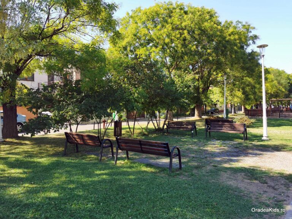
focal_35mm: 28
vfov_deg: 49.7
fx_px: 236
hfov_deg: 63.4
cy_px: 110
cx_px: 146
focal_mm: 5.56
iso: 50
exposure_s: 1/1042
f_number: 1.6
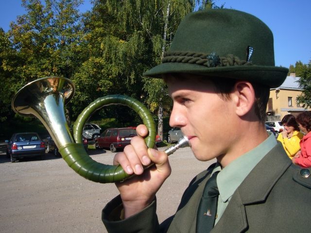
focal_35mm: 33
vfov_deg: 42.9
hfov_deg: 55.4
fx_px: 296
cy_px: 116
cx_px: 156
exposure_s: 1/320
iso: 80
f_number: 6.3
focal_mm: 5.4
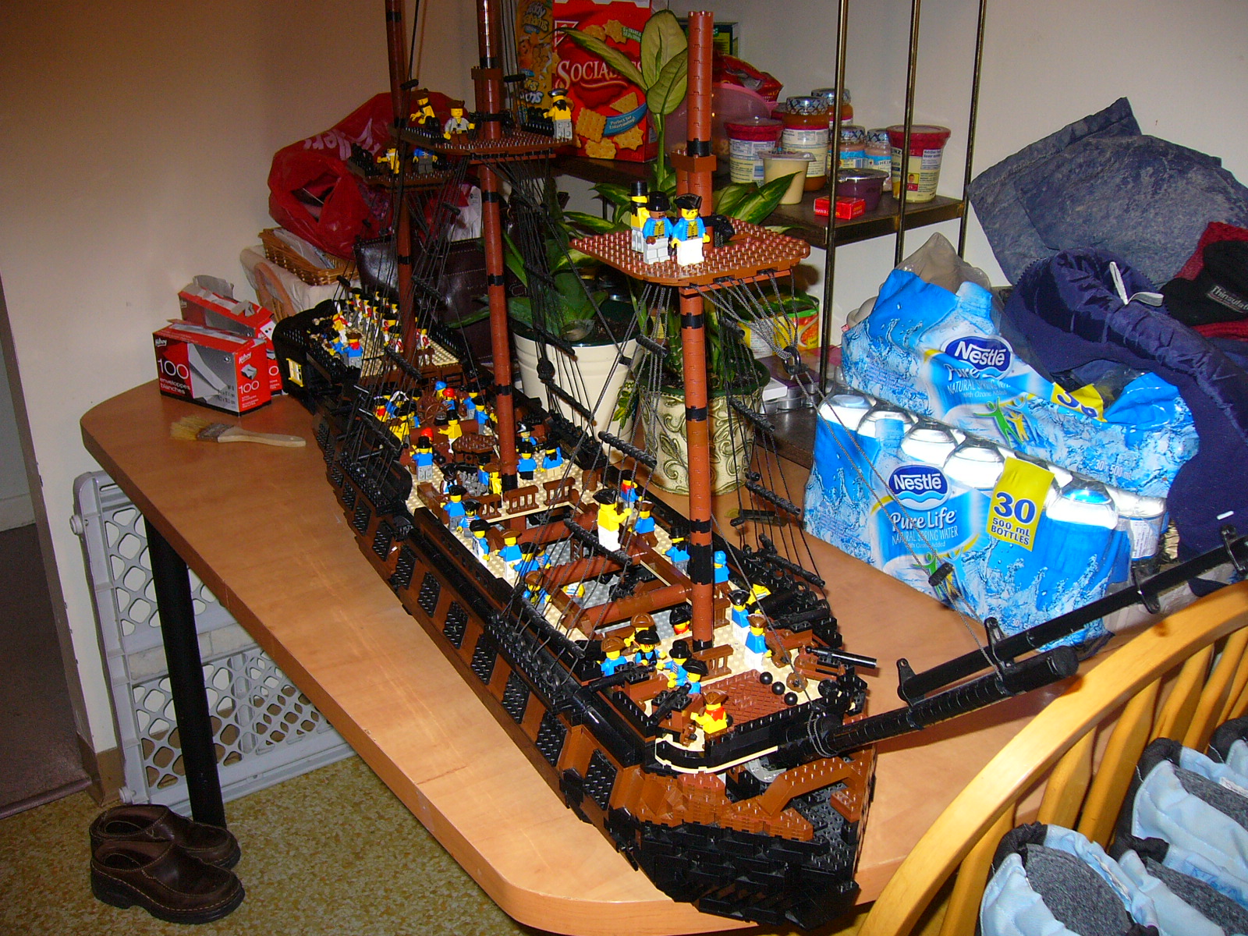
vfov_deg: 40.7
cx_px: 624
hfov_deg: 52.6
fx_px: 1262
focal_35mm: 35
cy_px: 468
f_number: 2.8
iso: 150
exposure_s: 1/60
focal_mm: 5.8
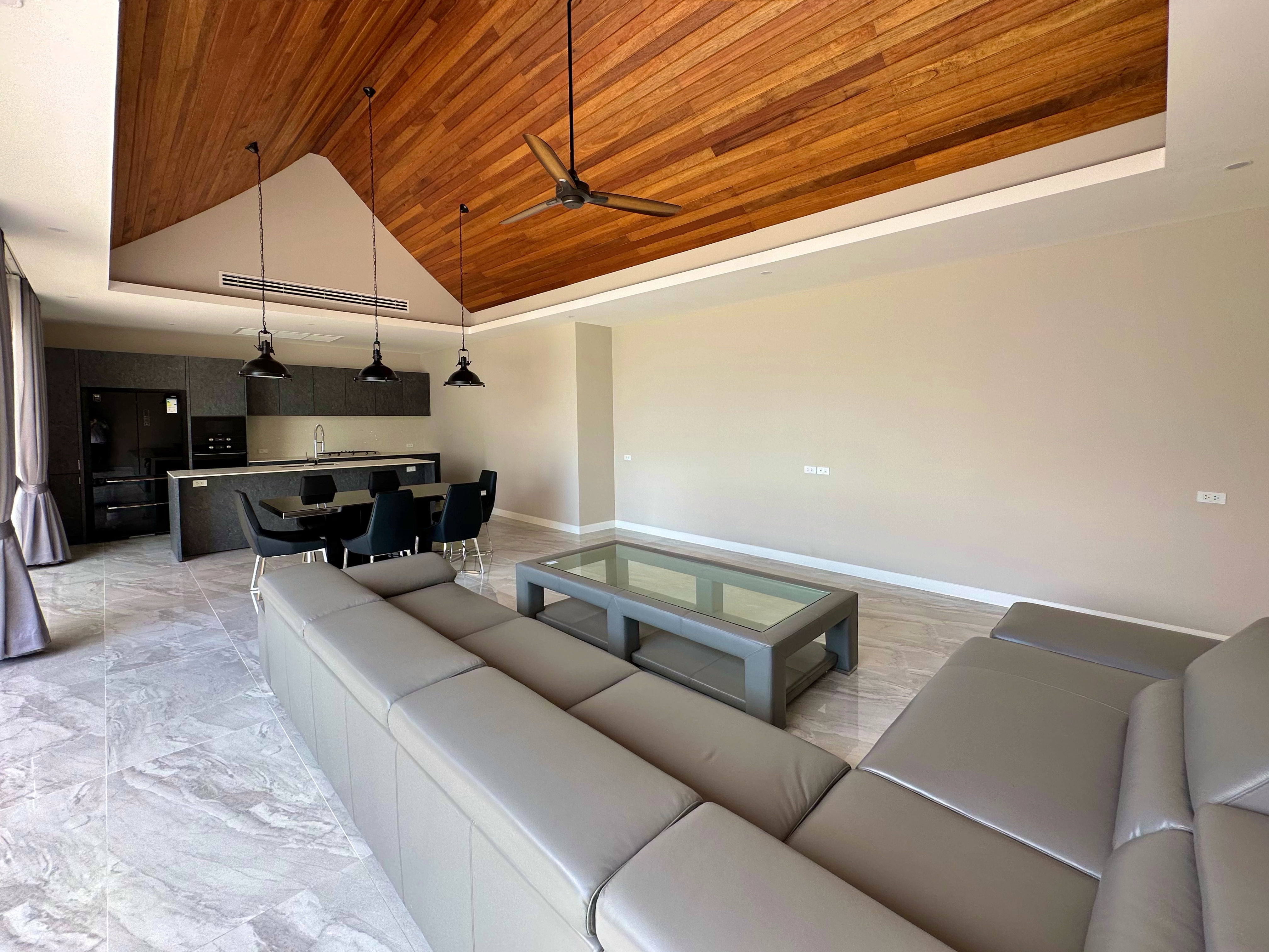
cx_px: 634
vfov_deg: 85.7
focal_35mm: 14
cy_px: 476
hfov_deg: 102.1
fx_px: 513
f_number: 2.2
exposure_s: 1/99
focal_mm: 2.22
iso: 50
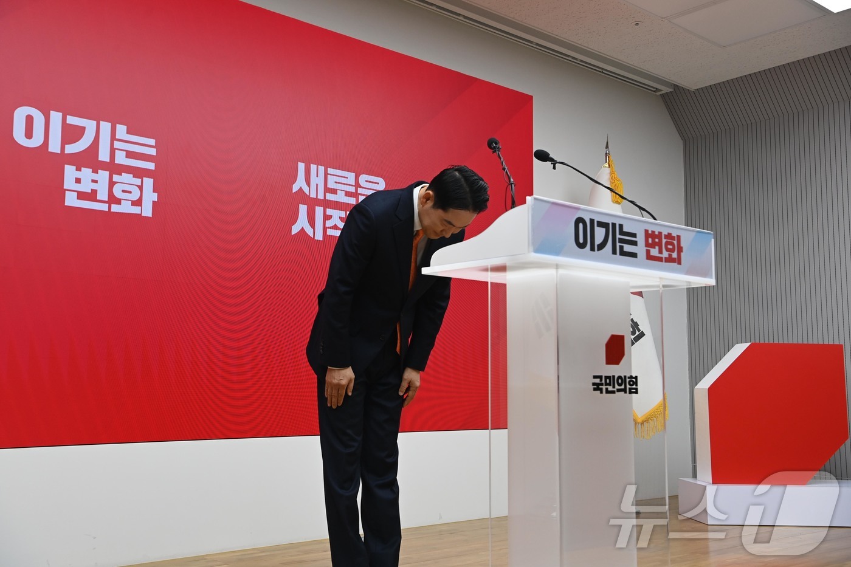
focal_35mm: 40
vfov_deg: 33.4
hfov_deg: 48.5
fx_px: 945
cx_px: 426
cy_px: 284
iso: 1000
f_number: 6.3
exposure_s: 1/320
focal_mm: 40
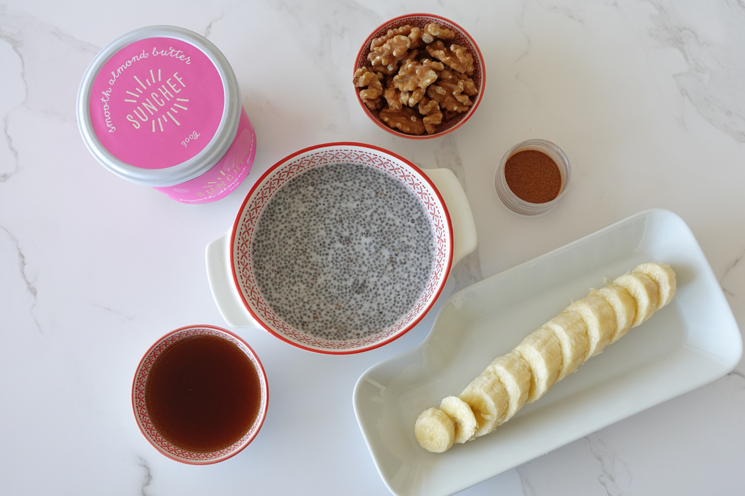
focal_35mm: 38
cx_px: 382
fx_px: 786
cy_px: 247
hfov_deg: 50.7
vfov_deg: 35.1
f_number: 4
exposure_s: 1/100
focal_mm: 14.3
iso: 640
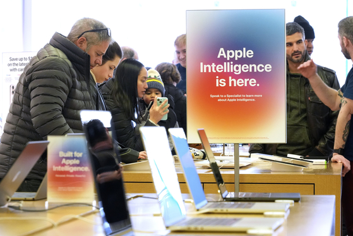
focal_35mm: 148
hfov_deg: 13.9
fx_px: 1452
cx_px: 176
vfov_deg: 9.3
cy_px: 118
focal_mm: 148
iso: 6400
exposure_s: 1/60
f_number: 11
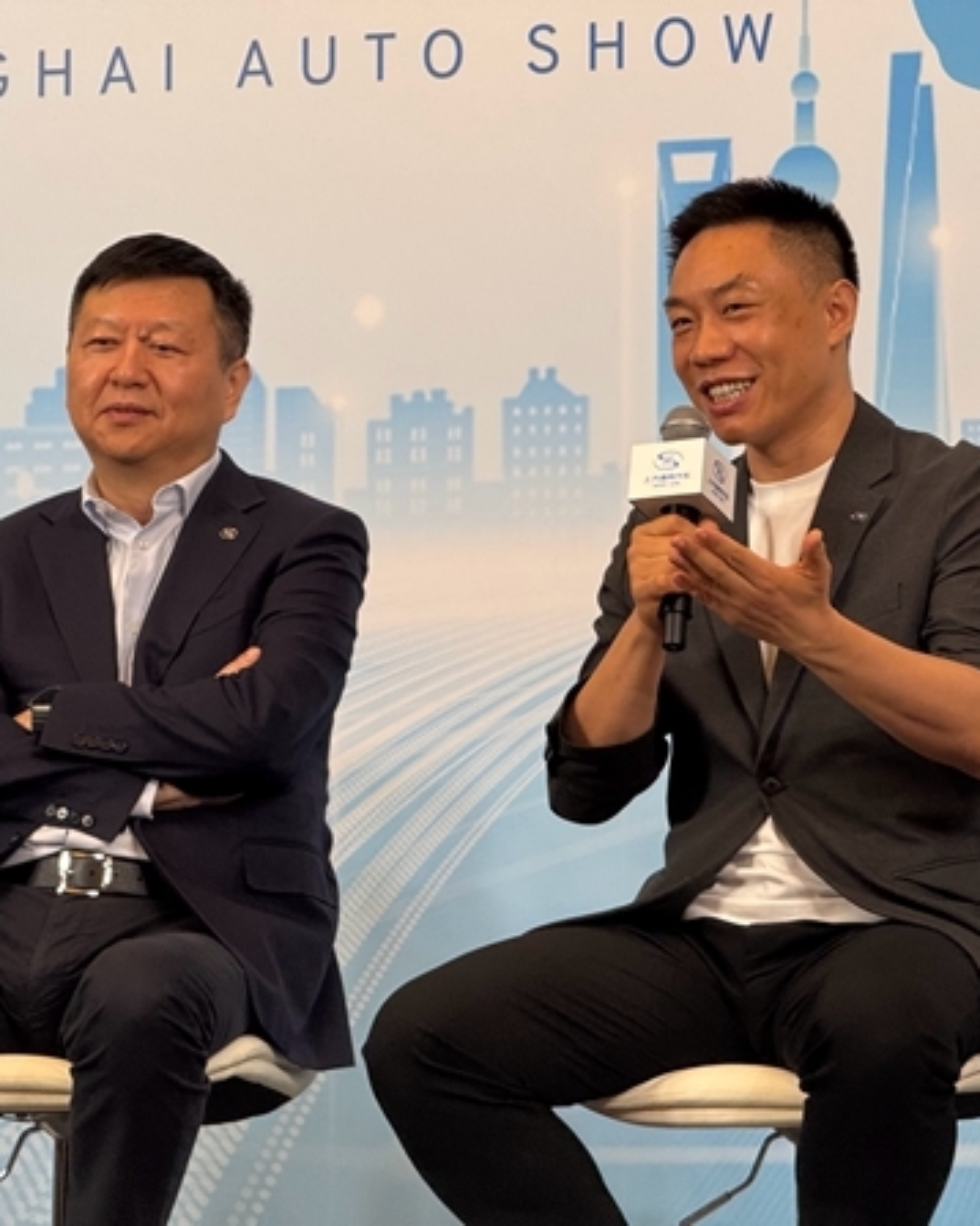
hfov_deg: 9.8
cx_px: 712
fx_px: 5696
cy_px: 613
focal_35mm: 157
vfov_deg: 12.3
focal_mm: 15.66
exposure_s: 1/50
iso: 160
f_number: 2.8
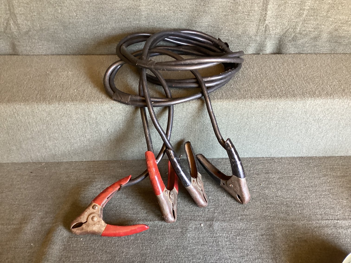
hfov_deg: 58.3
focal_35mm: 31
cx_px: 176
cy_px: 132
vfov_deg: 45.4
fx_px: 314
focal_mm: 3.3
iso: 320
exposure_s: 1/50
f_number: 2.4
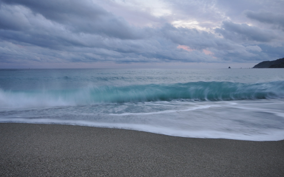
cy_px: 92
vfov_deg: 39.4
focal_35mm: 32
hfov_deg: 59.6
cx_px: 137
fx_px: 248
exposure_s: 1/4
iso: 200
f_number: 11
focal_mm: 20
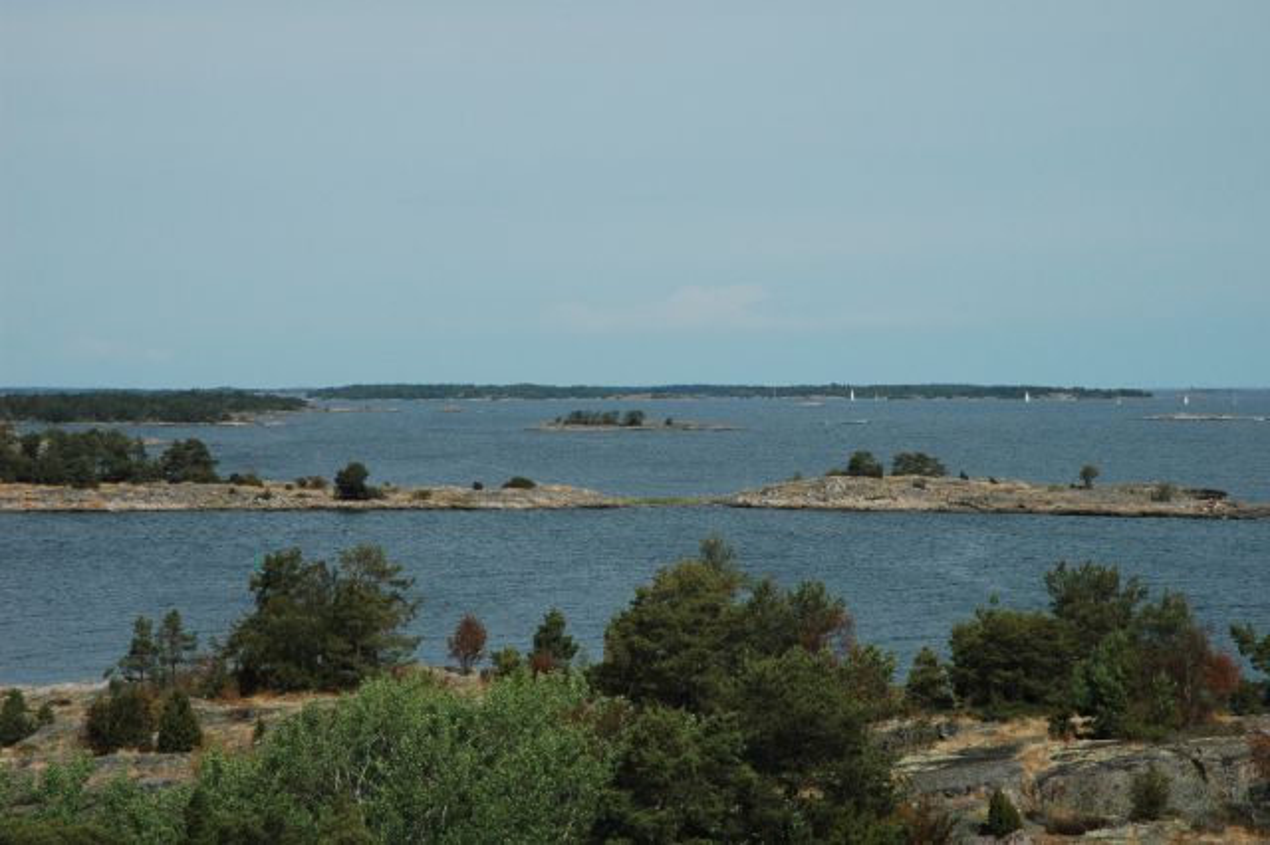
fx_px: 3702
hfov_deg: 19.5
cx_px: 635
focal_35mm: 105
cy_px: 422
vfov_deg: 13.0
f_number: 14
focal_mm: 70
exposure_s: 1/800
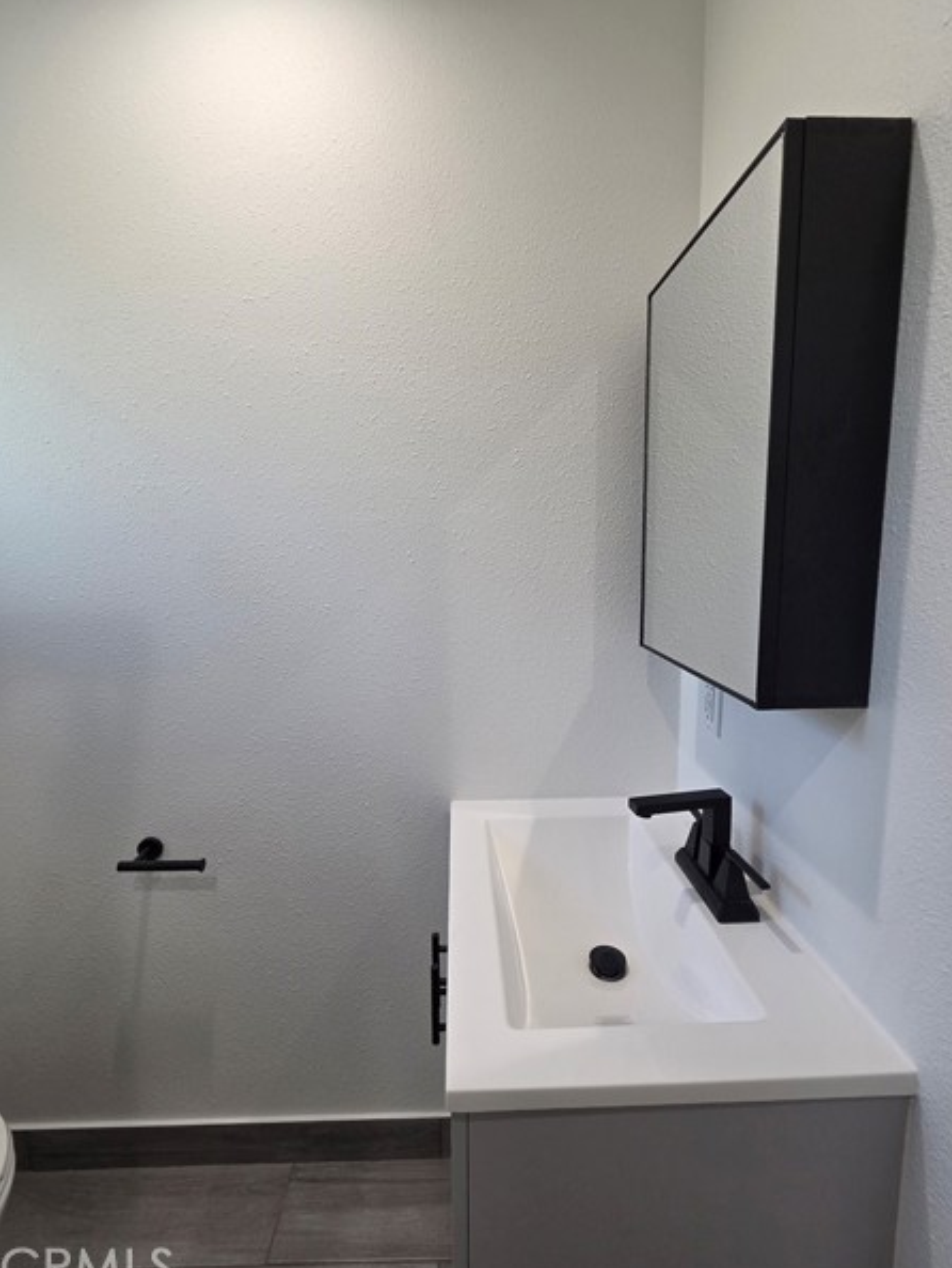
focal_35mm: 14
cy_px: 615
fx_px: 513
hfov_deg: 85.7
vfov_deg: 102.0
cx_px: 476
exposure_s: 1/120
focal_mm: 2.2
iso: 160
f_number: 2.2
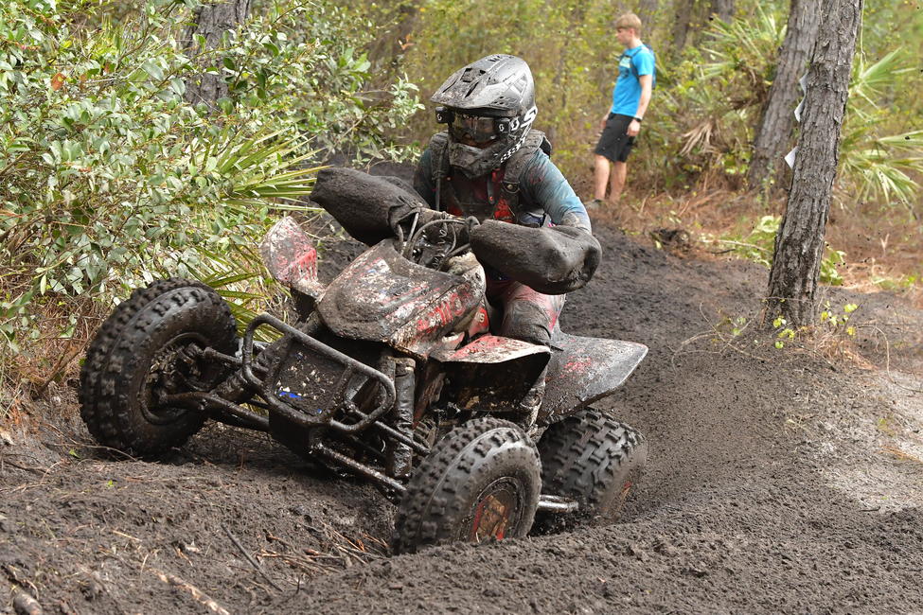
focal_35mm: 105
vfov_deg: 13.0
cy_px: 308
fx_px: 2692
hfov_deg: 19.5
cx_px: 462
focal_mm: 70
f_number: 5.6
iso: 1600
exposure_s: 1/1000
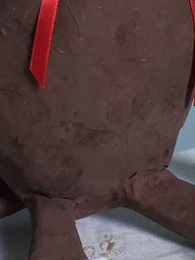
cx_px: 70
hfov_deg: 14.8
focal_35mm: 100
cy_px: -5
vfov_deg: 19.1
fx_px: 751
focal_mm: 4.15
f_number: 2.2
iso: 80
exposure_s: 1/30
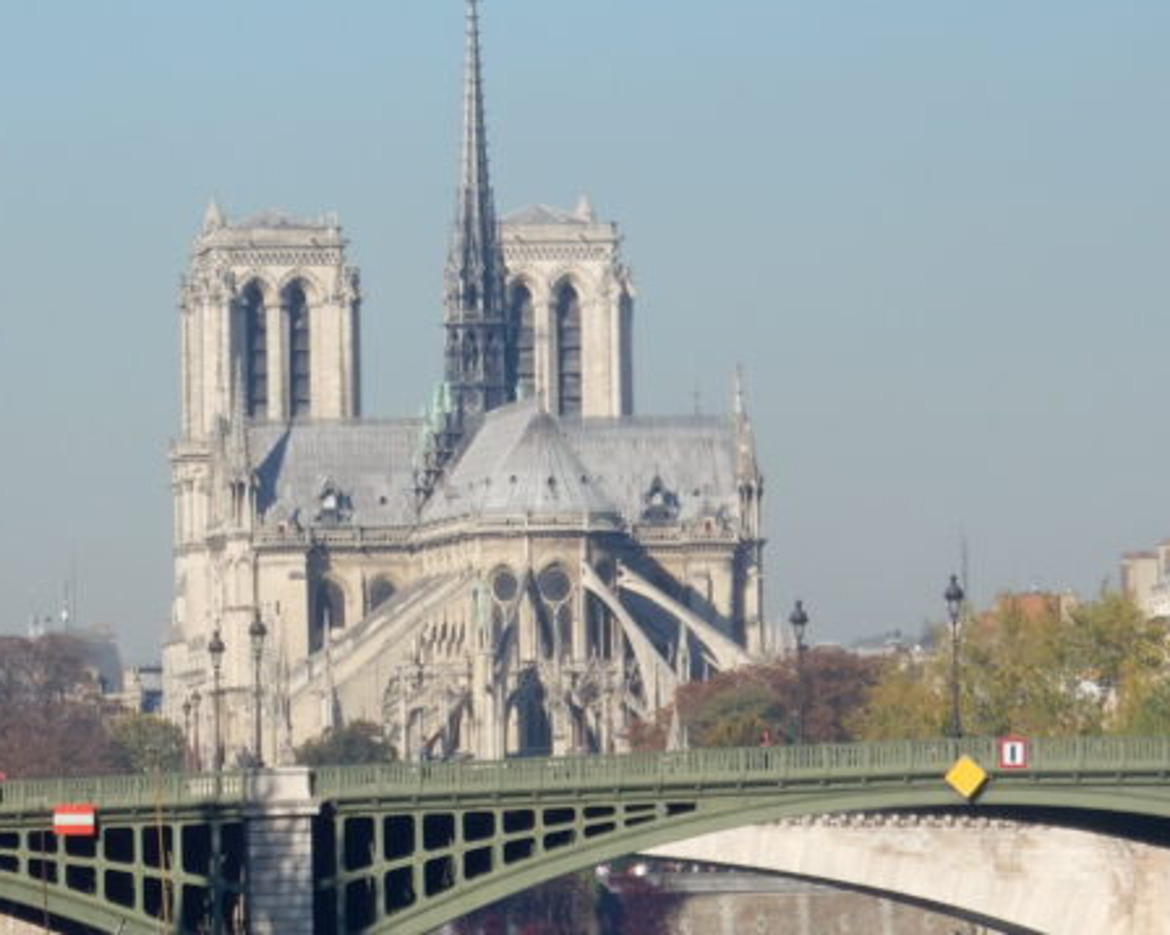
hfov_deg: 6.0
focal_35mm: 323
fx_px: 11180
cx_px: 256
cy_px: 559
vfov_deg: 4.8
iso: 125
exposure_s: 1/500
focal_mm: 34.5
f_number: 6.3
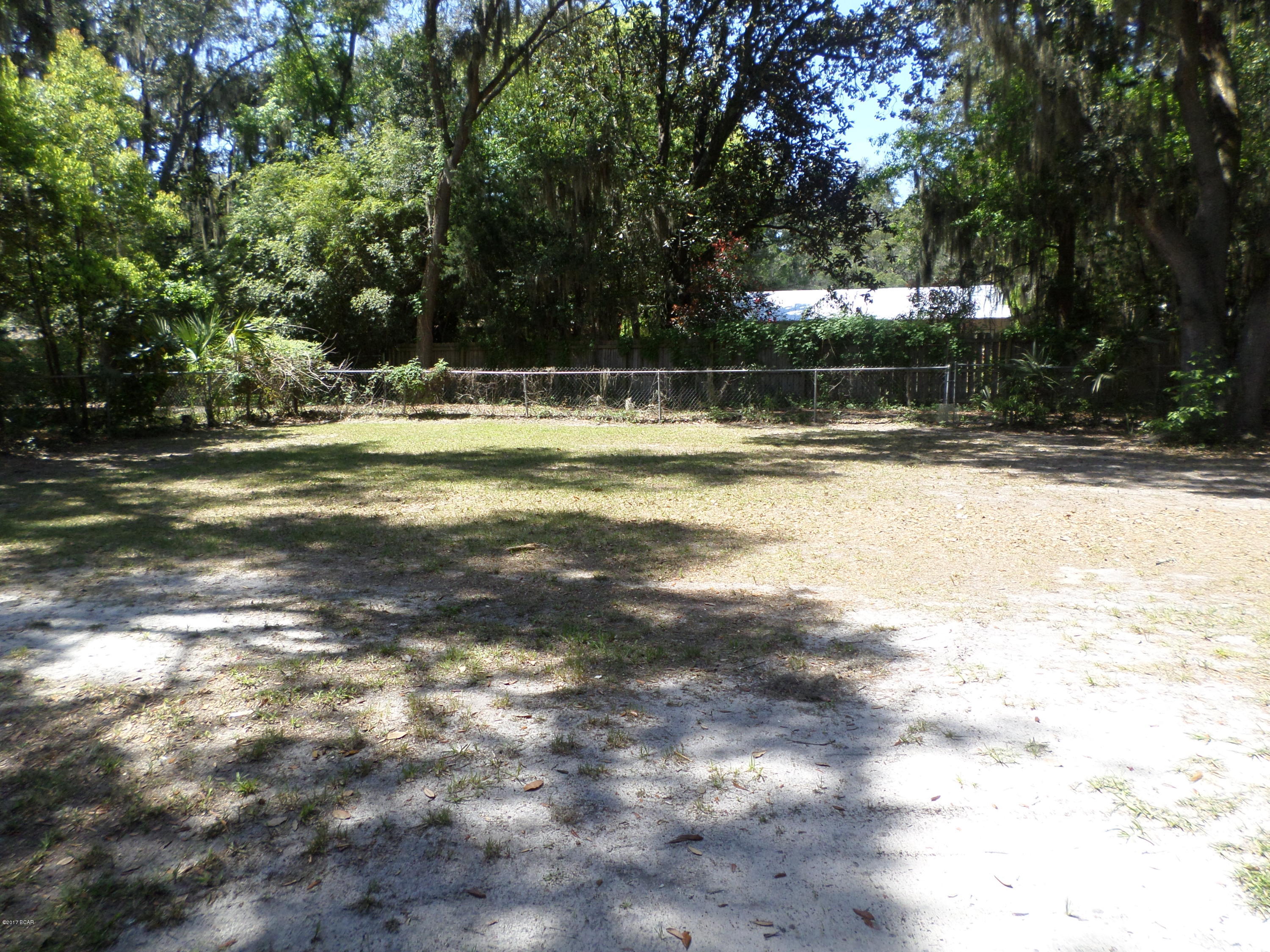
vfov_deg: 54.9
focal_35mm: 25
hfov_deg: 69.4
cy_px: 476
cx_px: 635
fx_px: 917
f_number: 2.5
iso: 80
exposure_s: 1/500
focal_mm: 4.5
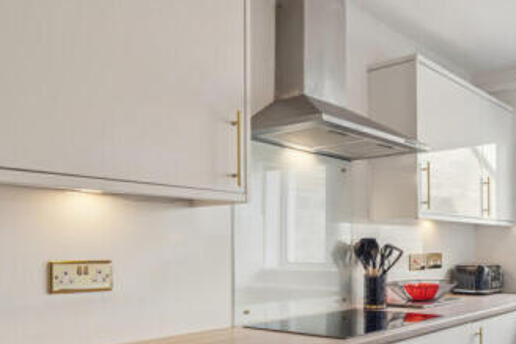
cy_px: 238
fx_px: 459
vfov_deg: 40.5
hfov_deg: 50.2
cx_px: 488
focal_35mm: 32
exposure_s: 1/100
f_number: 8
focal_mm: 16
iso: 1250
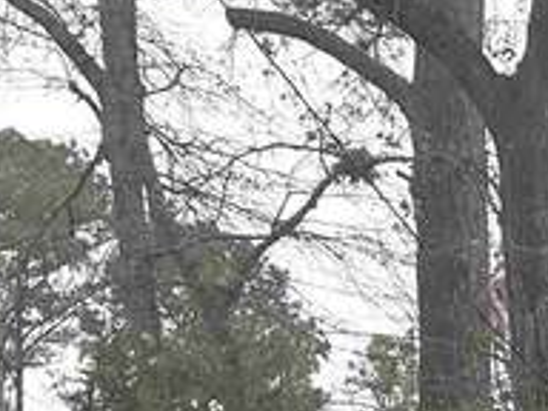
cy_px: 879
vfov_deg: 8.1
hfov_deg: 9.7
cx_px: 1436
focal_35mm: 173
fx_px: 2739
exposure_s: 1/154
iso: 40
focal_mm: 5.7
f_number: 1.5
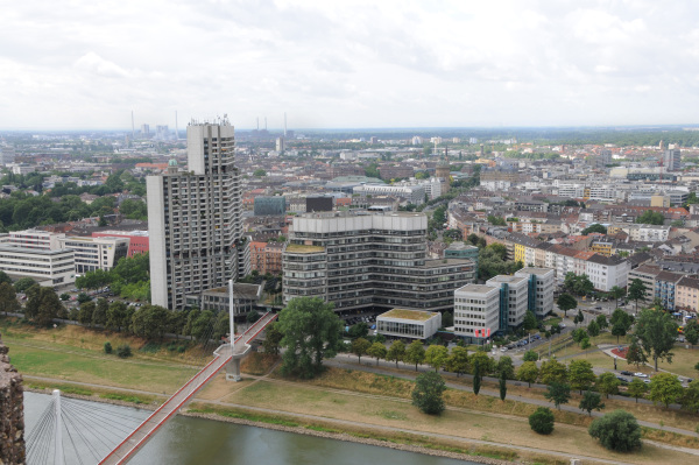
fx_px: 815
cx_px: 350
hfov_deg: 46.4
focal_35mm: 42
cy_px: 232
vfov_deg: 31.8
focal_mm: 28
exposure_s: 1/100
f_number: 13
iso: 200
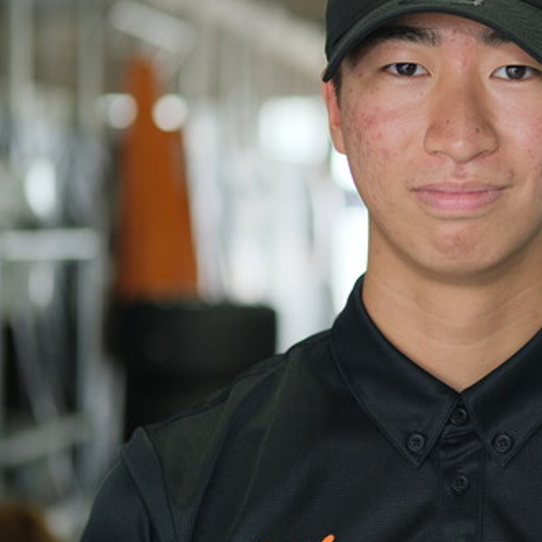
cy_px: 232
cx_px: 440
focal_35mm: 139
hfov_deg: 12.5
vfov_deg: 12.6
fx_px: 2462
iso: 640
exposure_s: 1/450
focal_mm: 50
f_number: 2
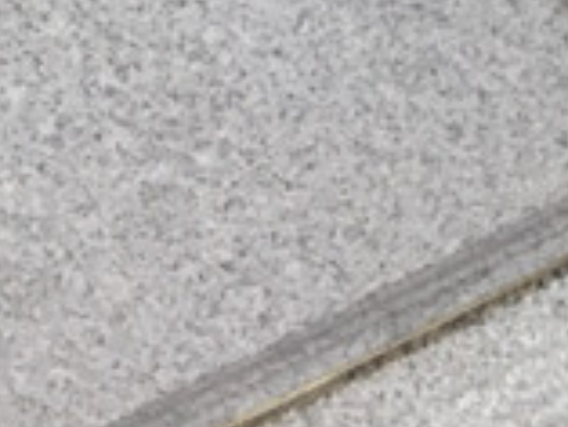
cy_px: -675
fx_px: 2923
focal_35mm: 178
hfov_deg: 9.9
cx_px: 1302
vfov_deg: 7.7
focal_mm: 3.3
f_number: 2.4
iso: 32
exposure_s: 1/100
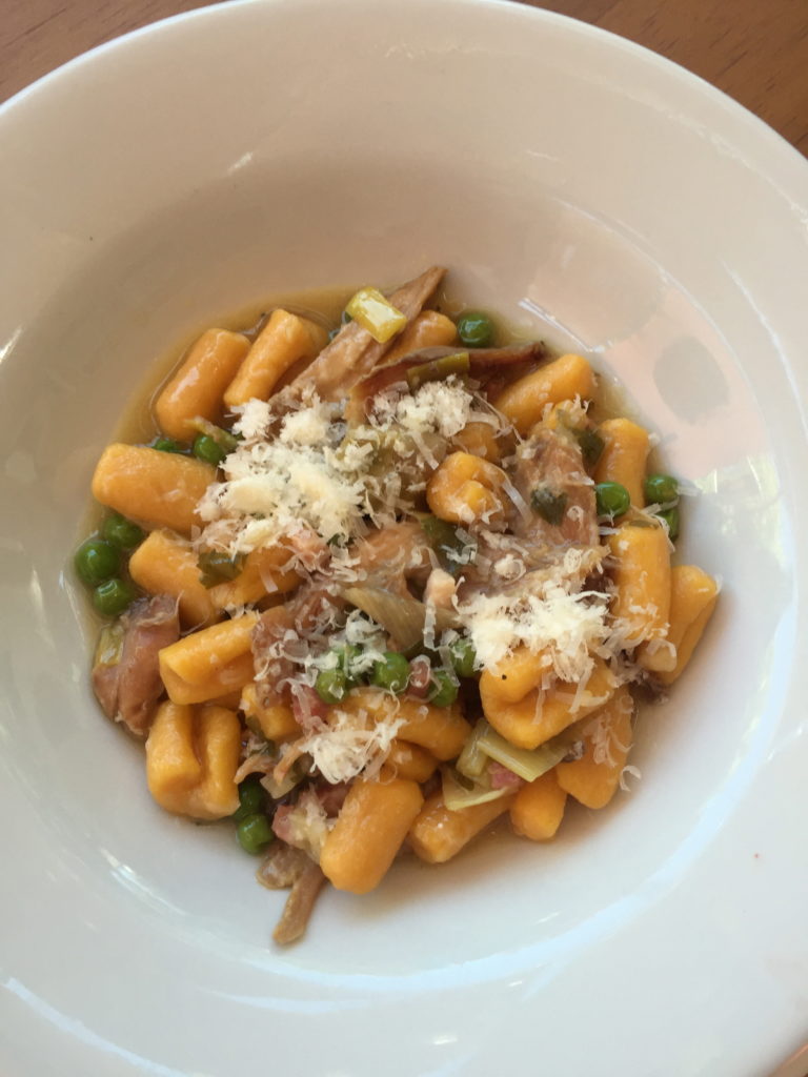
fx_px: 903
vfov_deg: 61.7
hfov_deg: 48.2
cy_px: 538
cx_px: 404
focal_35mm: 29
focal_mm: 4.15
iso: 50
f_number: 2.2
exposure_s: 1/120
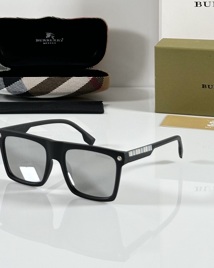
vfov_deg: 17.2
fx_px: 856
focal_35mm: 108
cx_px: 69
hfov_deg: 14.2
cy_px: -32
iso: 80
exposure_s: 1/100
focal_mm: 6.86
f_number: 1.78
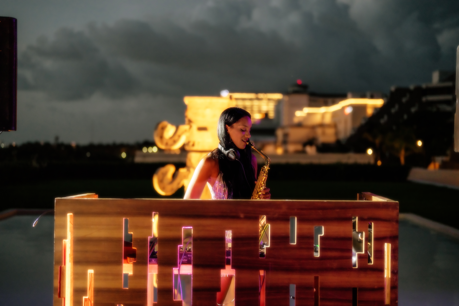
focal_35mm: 50
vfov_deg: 27.0
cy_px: 153
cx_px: 230
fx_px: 637
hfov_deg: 39.6
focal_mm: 50
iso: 1000
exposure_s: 1/160
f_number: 1.4
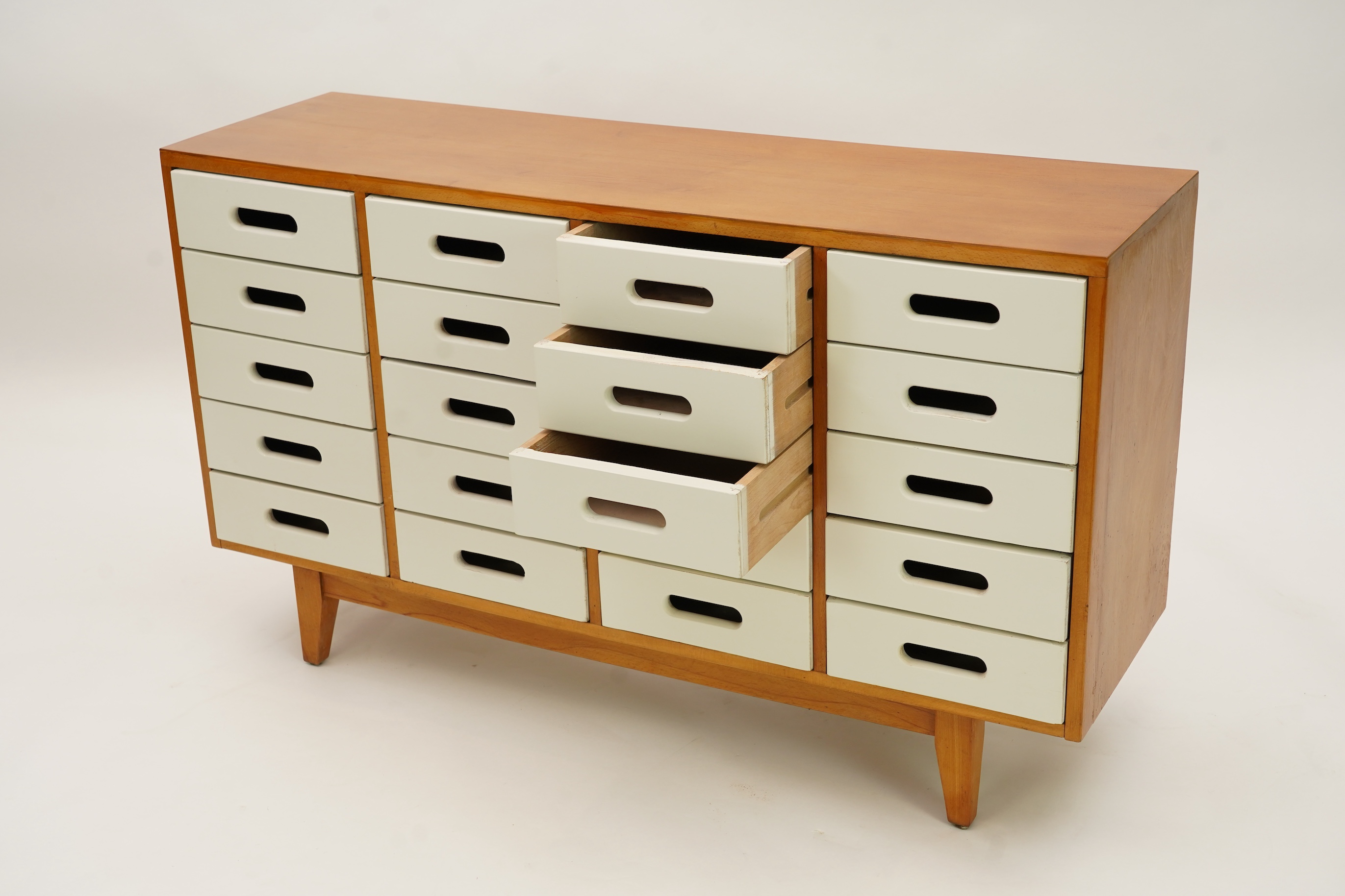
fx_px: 1831
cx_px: 672
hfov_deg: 40.3
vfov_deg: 27.5
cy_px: 448
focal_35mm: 49
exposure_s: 1/125
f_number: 7.1
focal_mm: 49
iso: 800
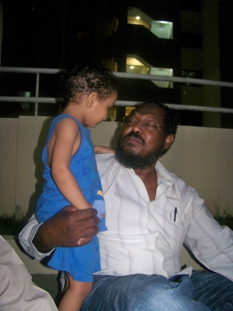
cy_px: 156
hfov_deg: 42.9
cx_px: 116
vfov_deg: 55.4
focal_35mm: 33
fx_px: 296
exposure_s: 1/30
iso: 200
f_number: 2.8
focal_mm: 5.85
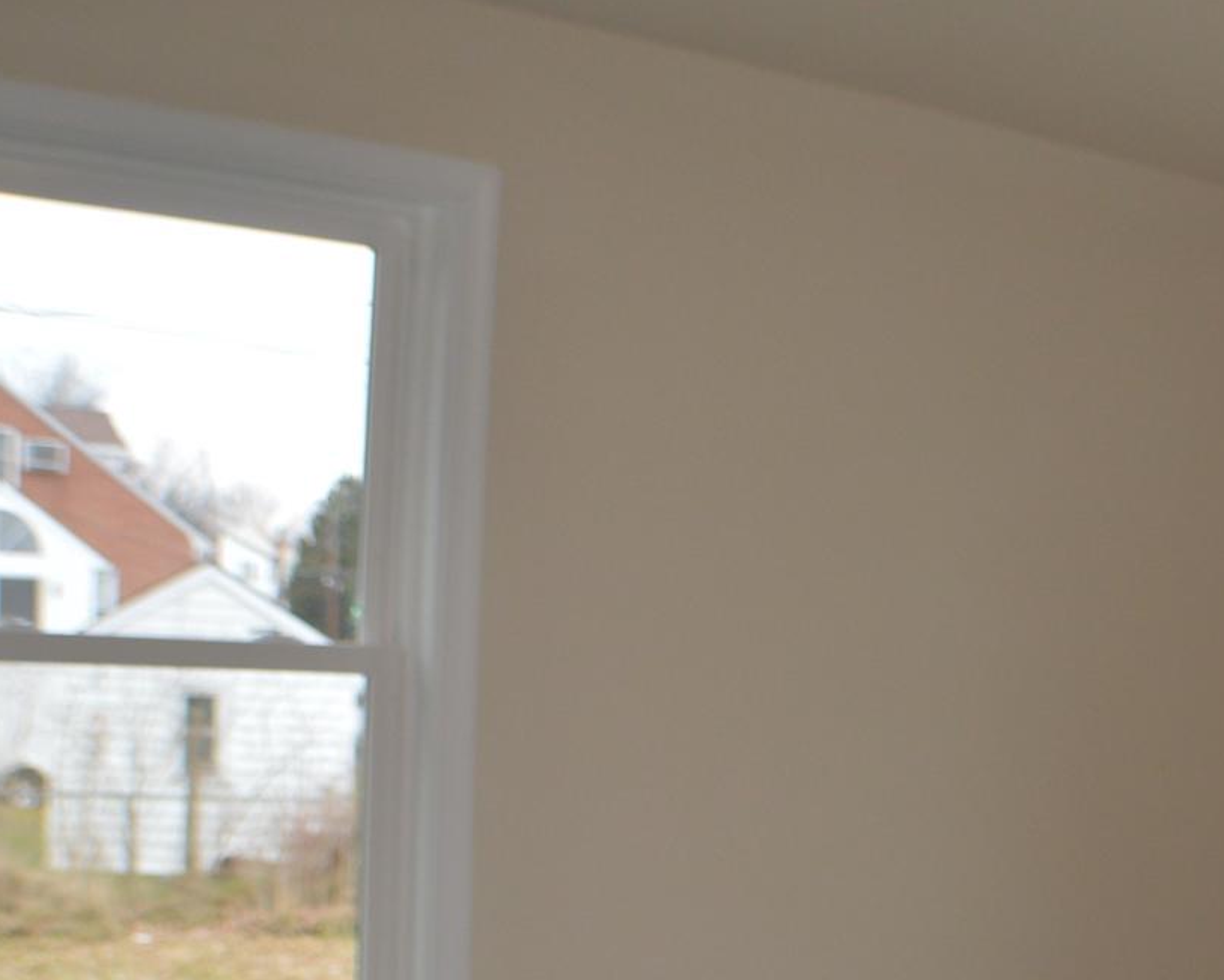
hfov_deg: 21.6
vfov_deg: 17.6
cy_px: 1018
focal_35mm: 85
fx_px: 3080
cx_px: 1268
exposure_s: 1/60
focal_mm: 24
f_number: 4
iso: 400
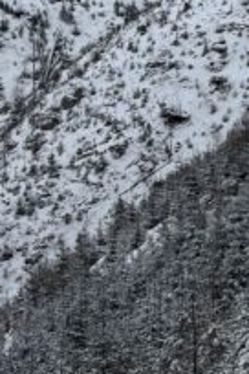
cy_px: -24
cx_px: 590
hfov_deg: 11.1
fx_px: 1079
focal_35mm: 104
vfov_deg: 19.0
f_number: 1.78
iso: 80
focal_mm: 6.76
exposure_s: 1/6410
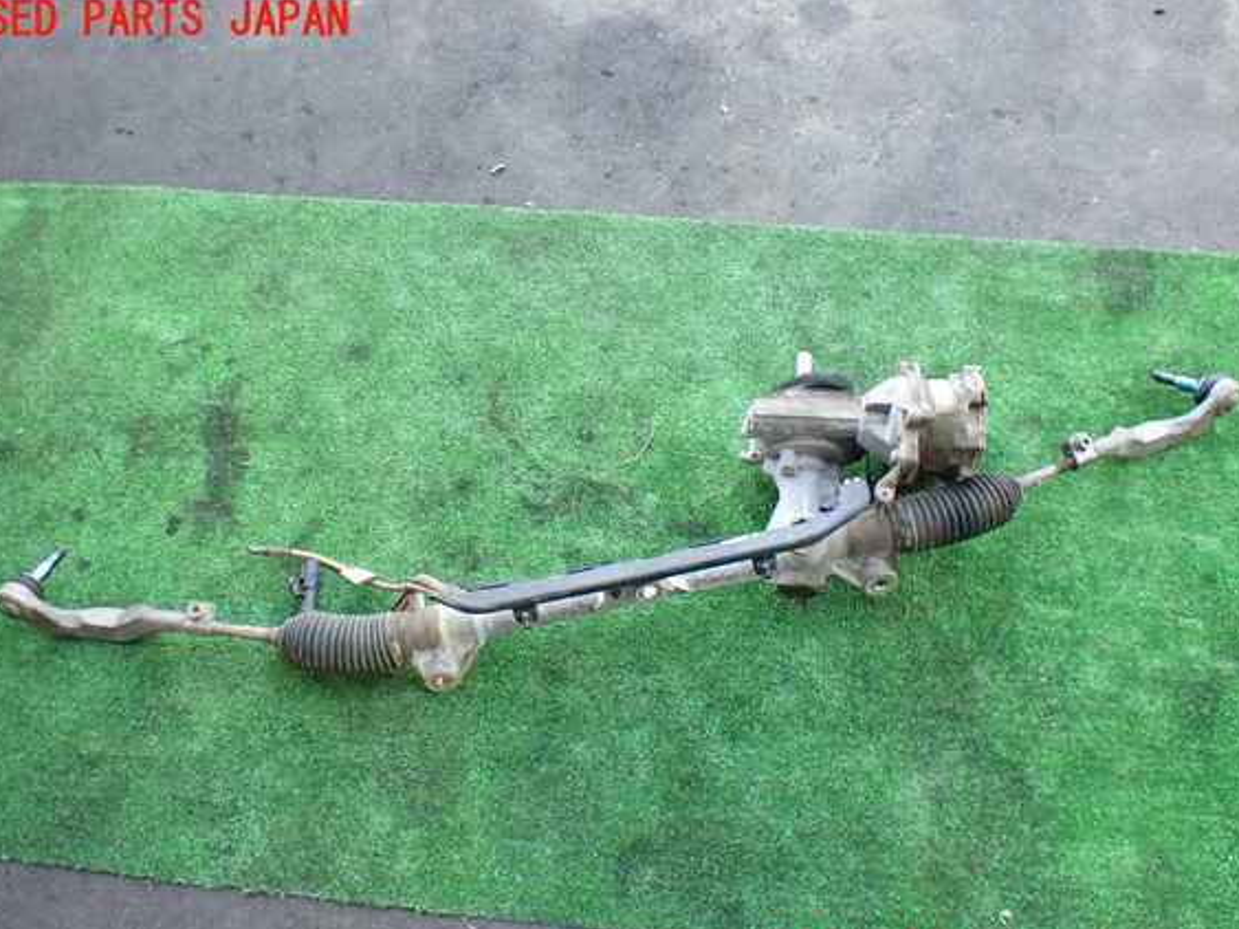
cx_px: 610
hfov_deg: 56.8
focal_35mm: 32
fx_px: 1145
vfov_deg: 44.1
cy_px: 489
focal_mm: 5.4
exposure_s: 1/125
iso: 500
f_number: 2.3
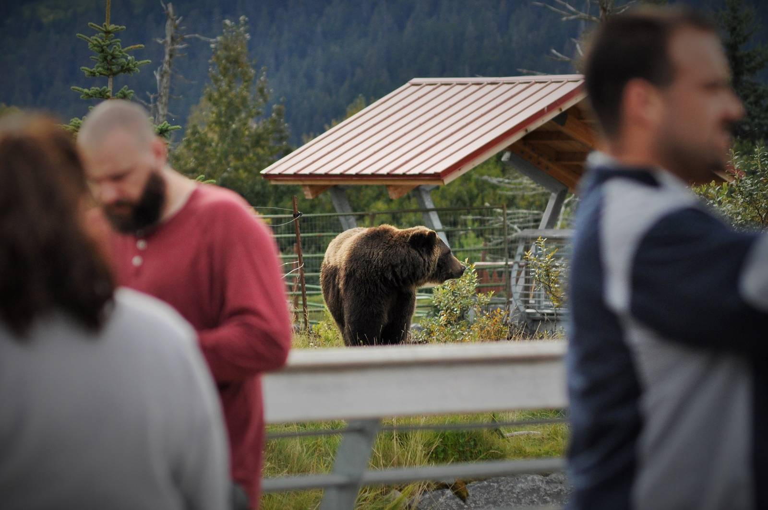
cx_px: 384
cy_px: 255
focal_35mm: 225
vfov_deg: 6.1
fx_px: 4795
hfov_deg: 9.2
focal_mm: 150
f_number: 5
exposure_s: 1/1250
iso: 400
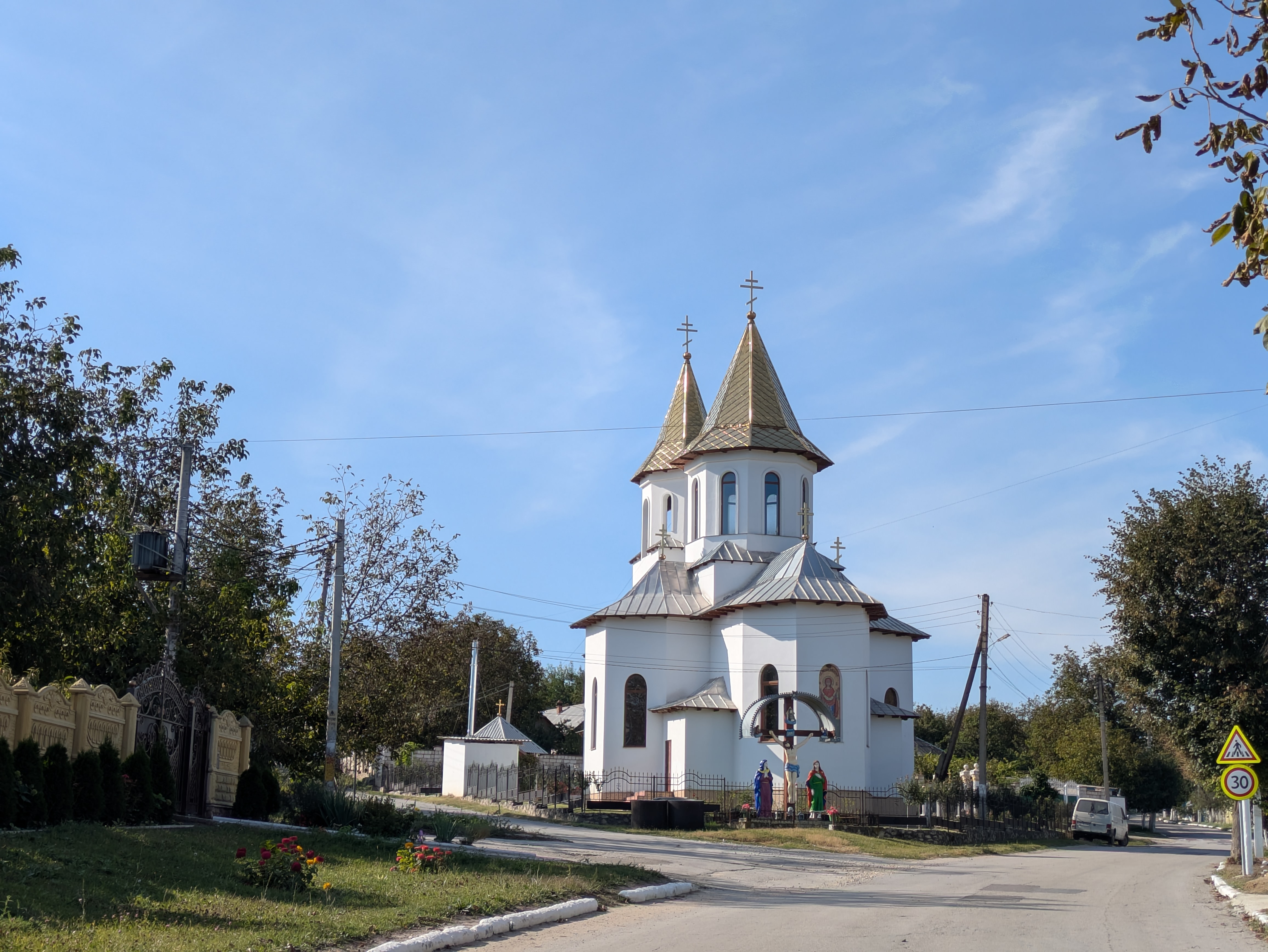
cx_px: 634
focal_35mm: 51
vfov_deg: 28.6
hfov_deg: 37.5
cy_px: 476
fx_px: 1869
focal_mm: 5.43
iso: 52
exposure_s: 1/2427
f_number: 1.89
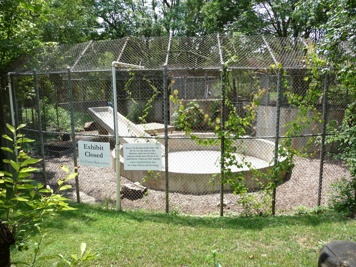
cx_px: 178
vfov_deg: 49.7
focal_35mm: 28
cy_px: 134
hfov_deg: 63.4
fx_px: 288
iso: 160
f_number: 3.3
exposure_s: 1/500
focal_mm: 4.7
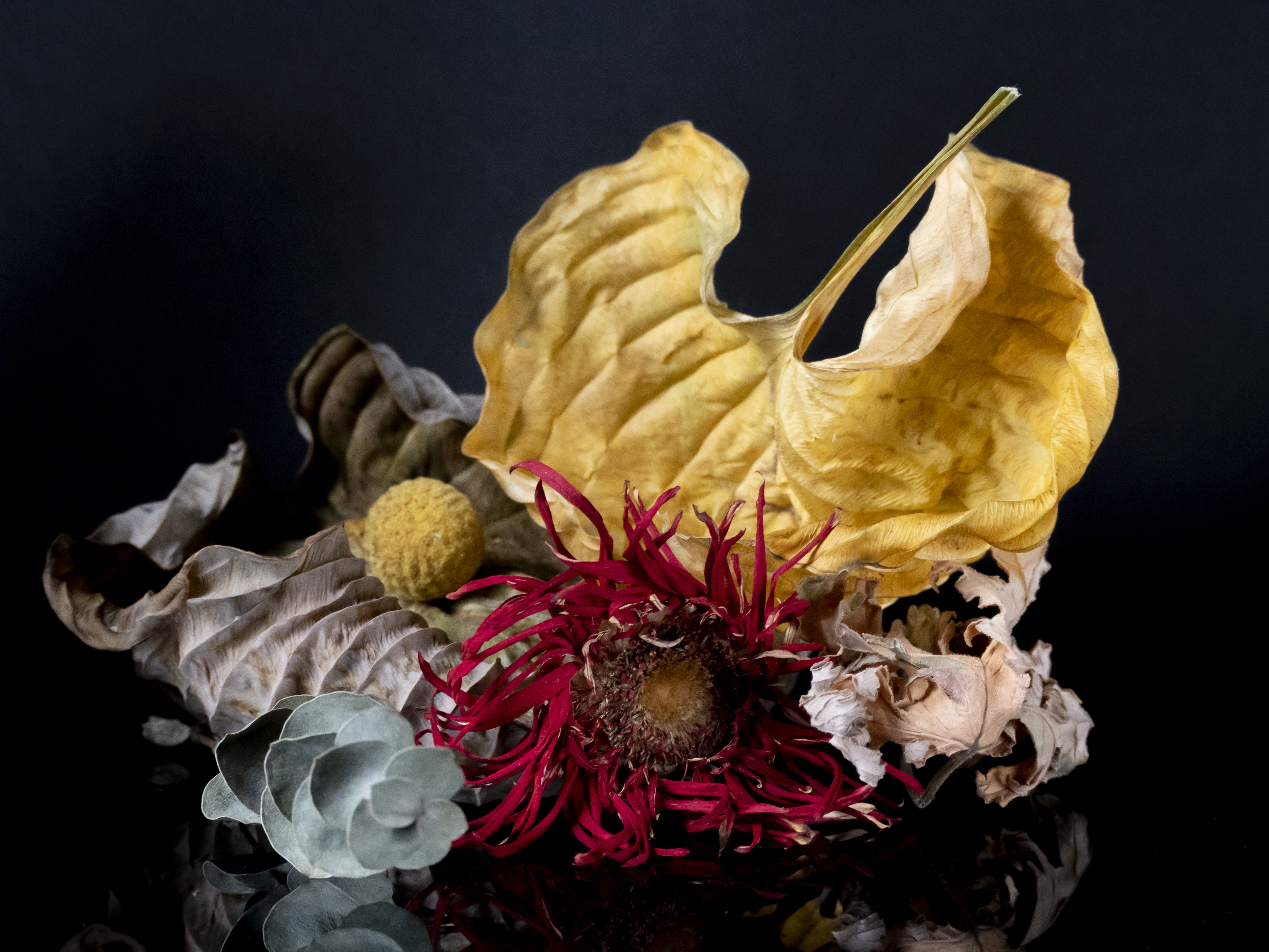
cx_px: 634
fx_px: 8138
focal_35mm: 222
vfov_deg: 6.7
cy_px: 476
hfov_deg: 8.9
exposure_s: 1/25
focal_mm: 75.13
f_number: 4
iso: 1600
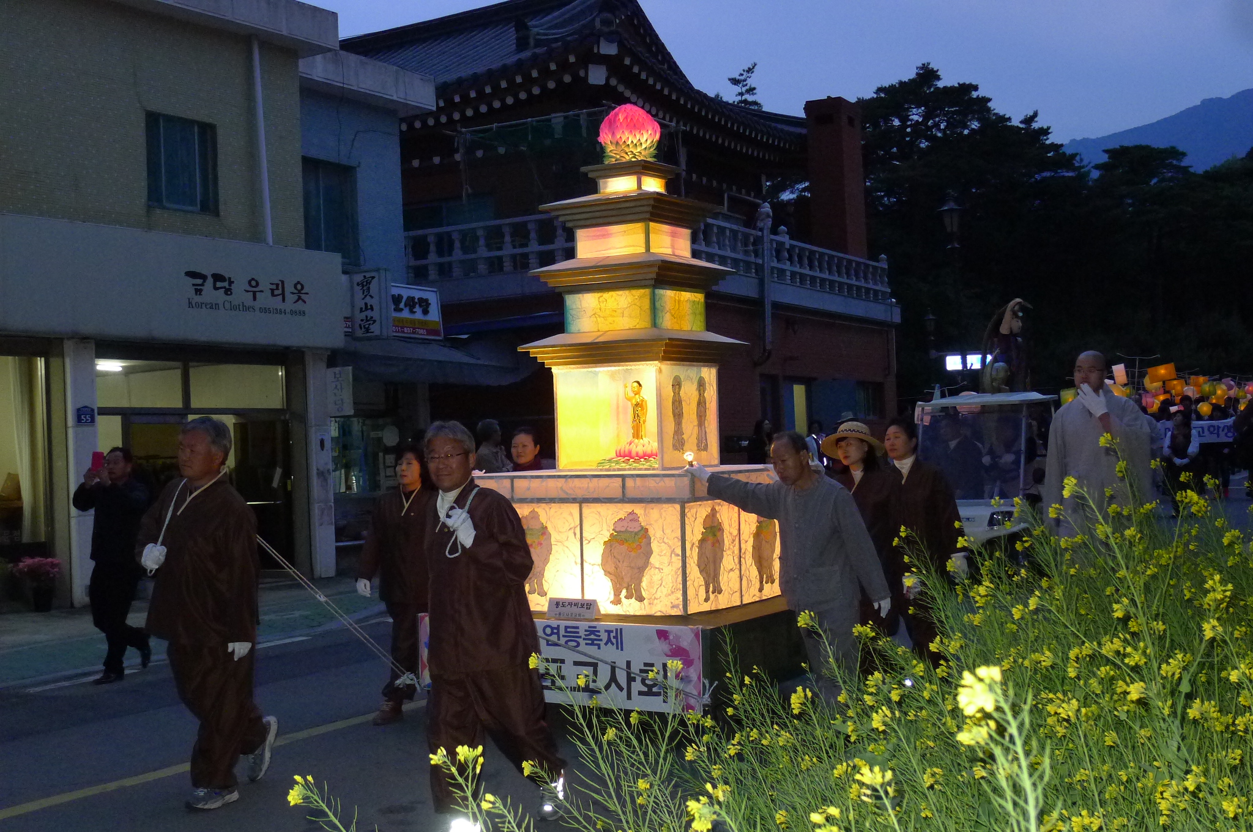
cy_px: 416
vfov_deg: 28.6
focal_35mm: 47
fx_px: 1634
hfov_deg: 42.0
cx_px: 626
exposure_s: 1/125
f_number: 2.6
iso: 640
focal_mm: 10
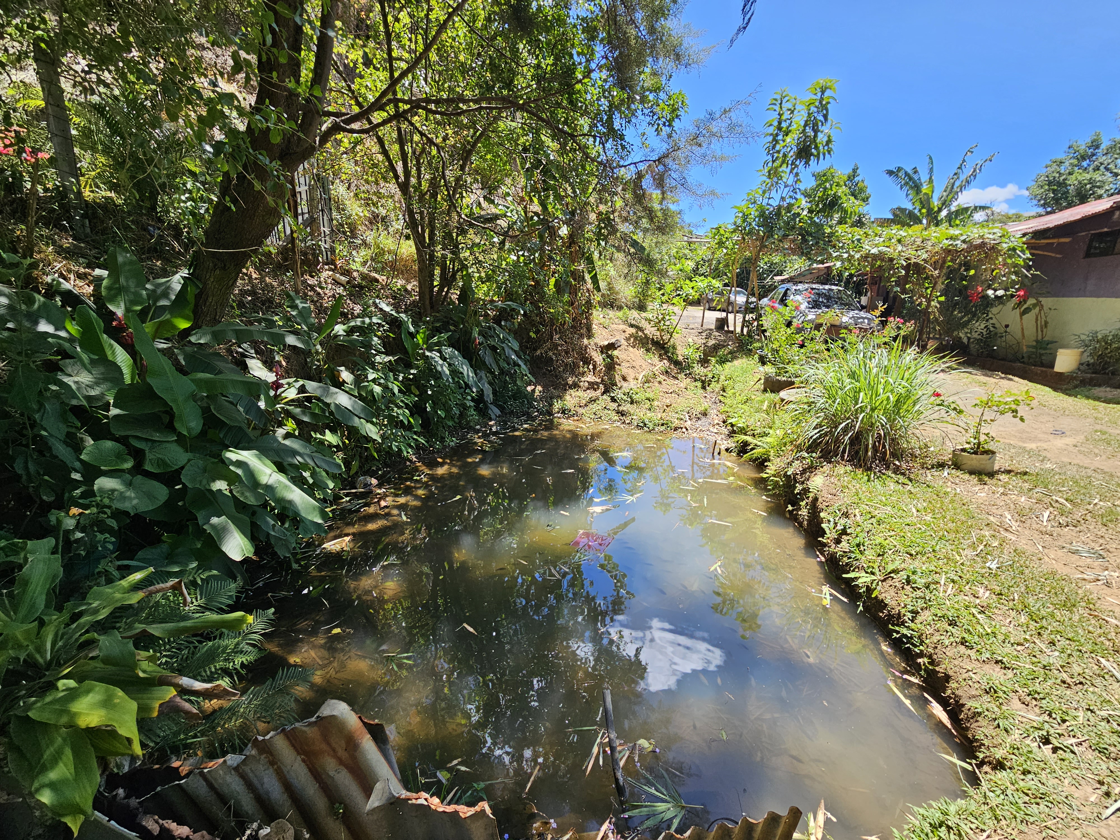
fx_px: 421
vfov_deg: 89.9
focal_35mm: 13
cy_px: 420
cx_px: 560
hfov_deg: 106.2
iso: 64
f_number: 2.2
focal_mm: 2.2
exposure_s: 1/717
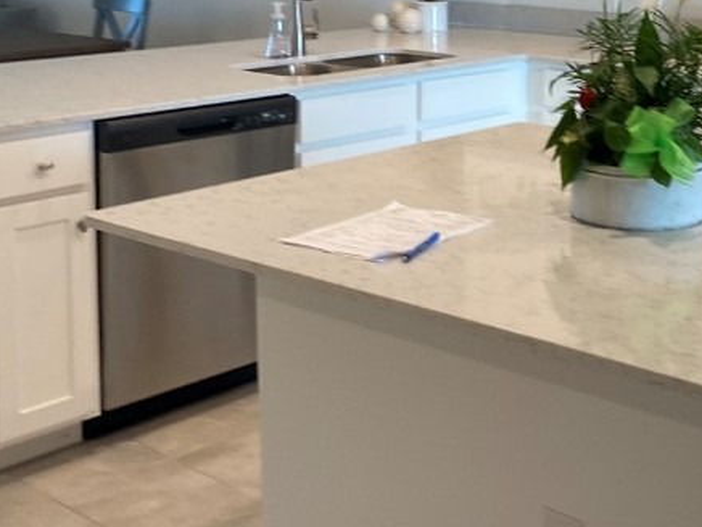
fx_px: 1237
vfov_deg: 23.1
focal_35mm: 61
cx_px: 615
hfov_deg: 30.5
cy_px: 11
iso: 80
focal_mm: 4.25
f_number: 1.8
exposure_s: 1/60
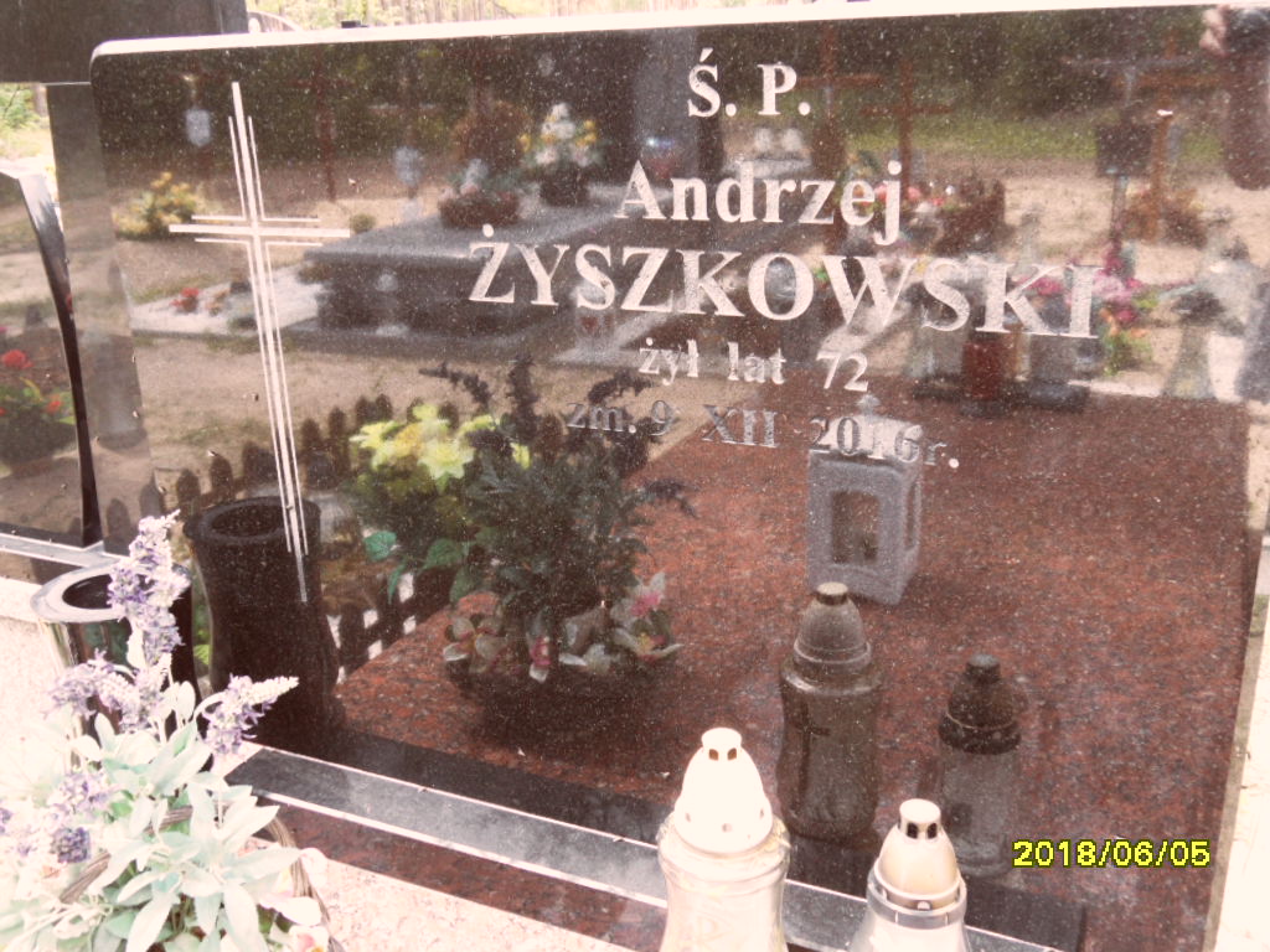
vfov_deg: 44.2
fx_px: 1174
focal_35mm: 32
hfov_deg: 56.8
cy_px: 476
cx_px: 635
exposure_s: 1/60
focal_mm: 5.3
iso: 100
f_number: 3.4
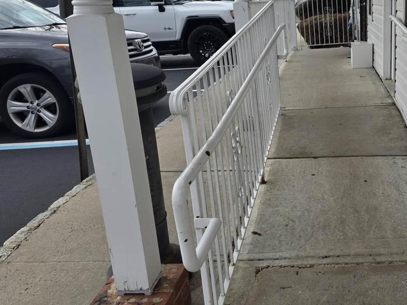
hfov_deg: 44.7
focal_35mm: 40
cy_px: 130
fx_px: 470
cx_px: 320
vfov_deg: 35.9
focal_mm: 6.25
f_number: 1.7
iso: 80
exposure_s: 1/3160
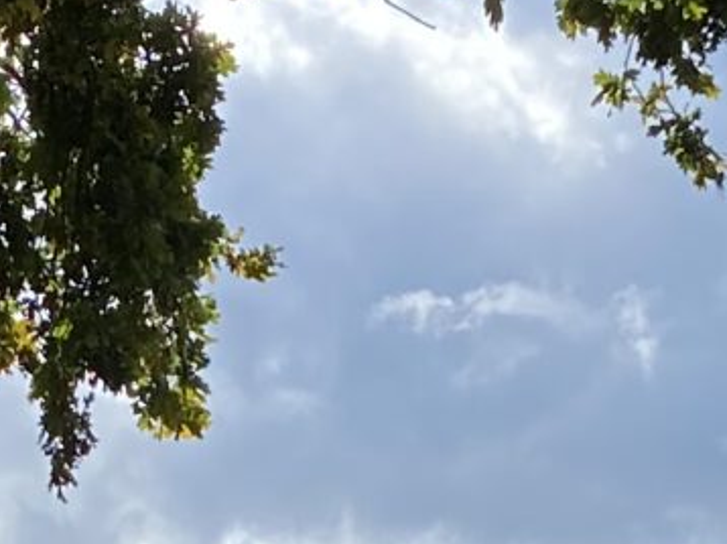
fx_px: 3904
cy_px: 1047
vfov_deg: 7.7
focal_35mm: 186
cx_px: 146
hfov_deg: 10.6
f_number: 1.8
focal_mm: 4.25
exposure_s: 1/1779
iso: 32
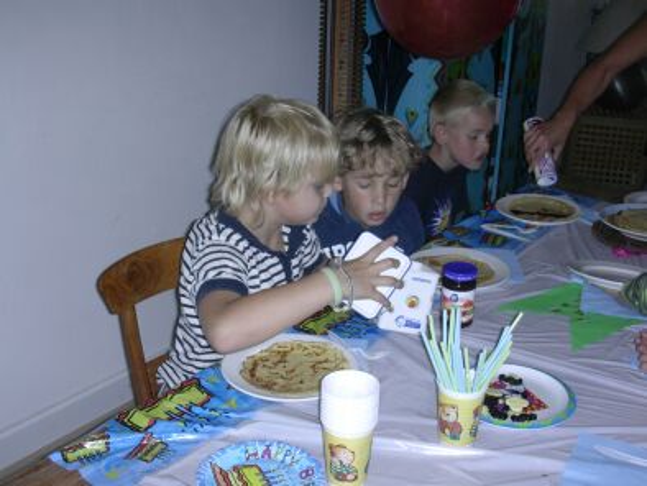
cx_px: 324
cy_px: 243
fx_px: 842
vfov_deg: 32.2
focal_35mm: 45
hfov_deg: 42.1
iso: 70
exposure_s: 1/64
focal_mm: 6.7
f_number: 2.9
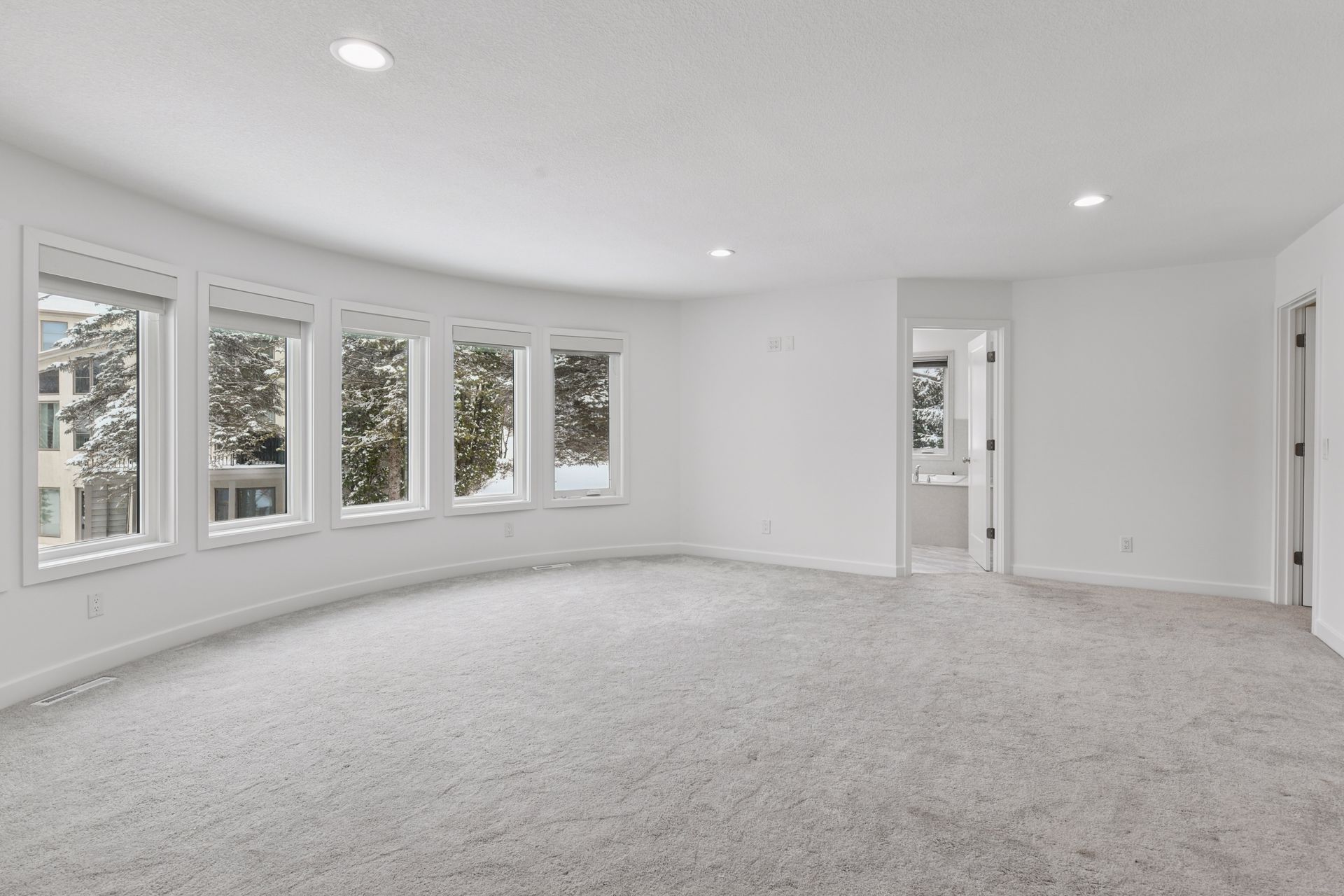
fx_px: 672
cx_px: 672
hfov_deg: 90.0
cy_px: 448
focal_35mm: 18
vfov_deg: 67.4
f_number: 8
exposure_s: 1/25
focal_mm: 18
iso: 640
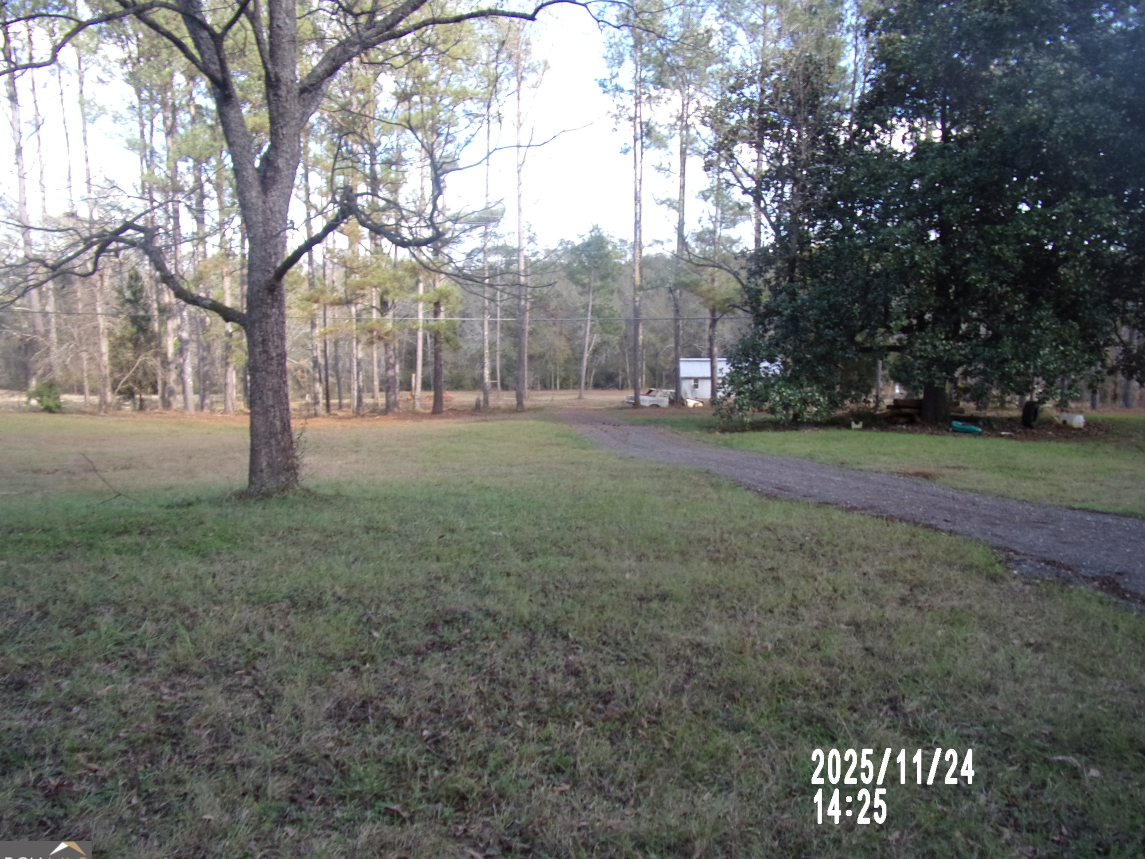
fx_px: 827
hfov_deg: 69.4
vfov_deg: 54.9
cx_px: 554
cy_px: 438
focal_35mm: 25
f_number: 3.3
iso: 80
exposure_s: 1/140
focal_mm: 4.3
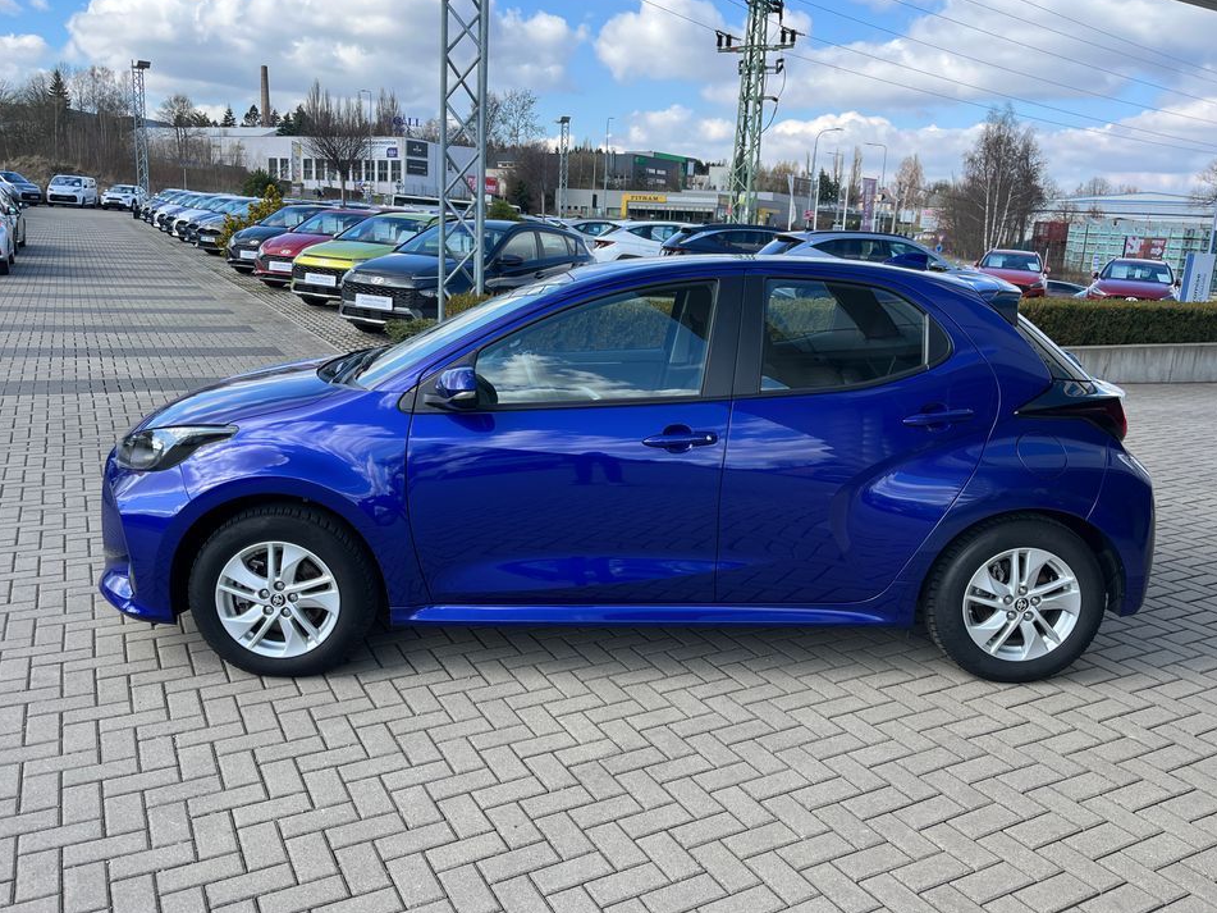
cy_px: 435
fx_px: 984
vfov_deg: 49.7
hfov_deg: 63.5
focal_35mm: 28
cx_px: 609
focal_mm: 5.1
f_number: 1.6
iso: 50
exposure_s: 1/1056
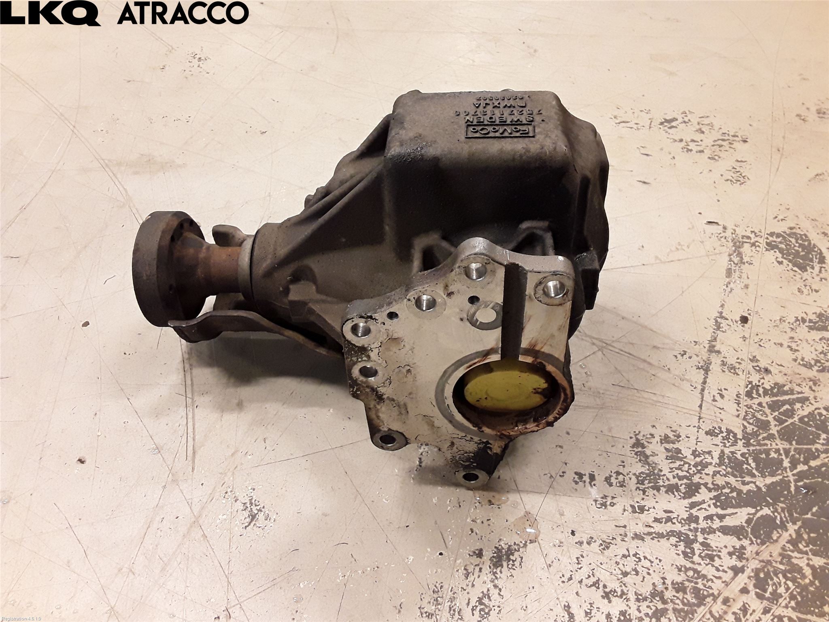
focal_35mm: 28
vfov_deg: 49.7
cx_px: 414
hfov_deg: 63.4
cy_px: 311
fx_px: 671
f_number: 1.9
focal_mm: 2.91
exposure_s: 1/50
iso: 160
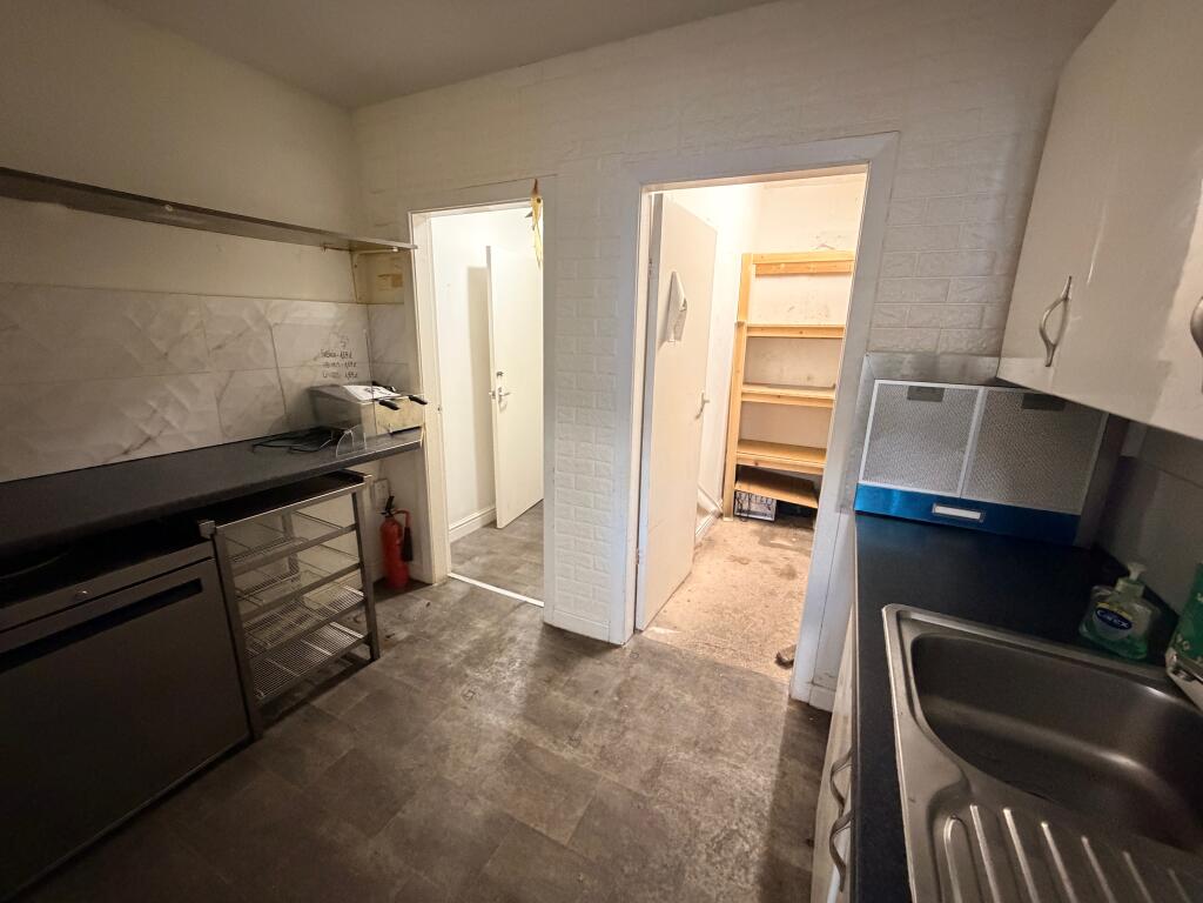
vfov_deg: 85.7
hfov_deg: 102.1
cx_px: 602
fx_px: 487
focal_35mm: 14
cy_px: 452
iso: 1000
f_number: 2.2
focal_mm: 2.22
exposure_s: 1/50
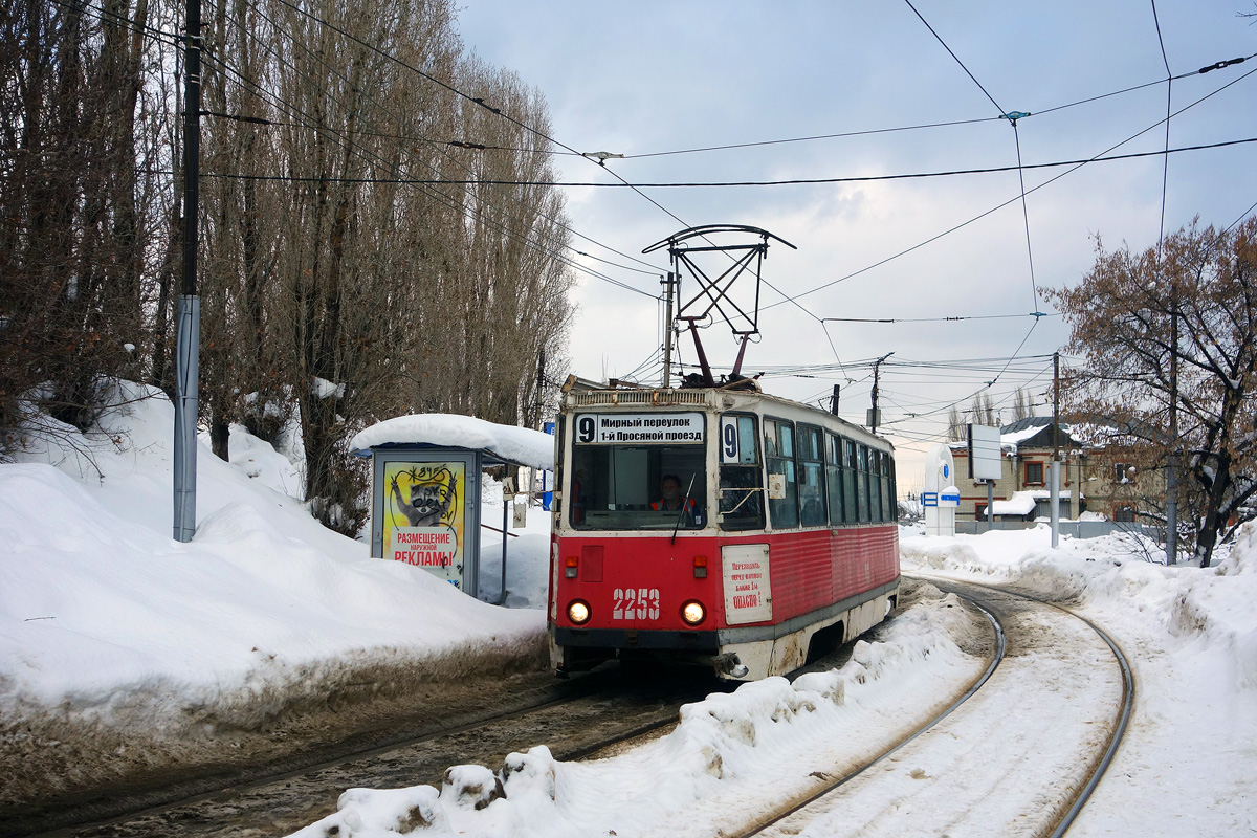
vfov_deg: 30.5
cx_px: 628
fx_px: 1536
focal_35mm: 44
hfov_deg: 44.5
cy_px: 419
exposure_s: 1/500
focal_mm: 16.39
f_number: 5
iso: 125
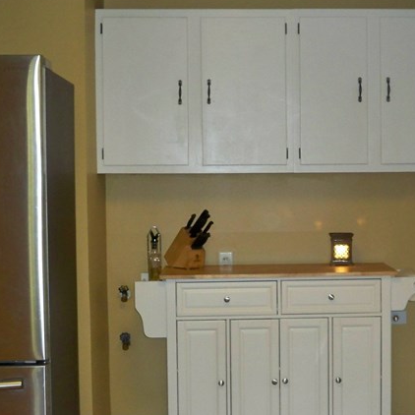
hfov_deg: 22.9
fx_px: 1017
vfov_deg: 23.0
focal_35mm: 75
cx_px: 294
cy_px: 237
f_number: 3.1
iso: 200
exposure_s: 1/30
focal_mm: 6.3
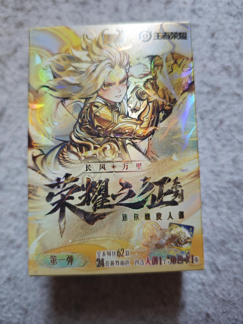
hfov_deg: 58.9
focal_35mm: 23
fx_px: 215
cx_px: 122
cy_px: 162
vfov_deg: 73.9
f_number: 1.6
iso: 250
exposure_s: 1/100
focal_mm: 6.55
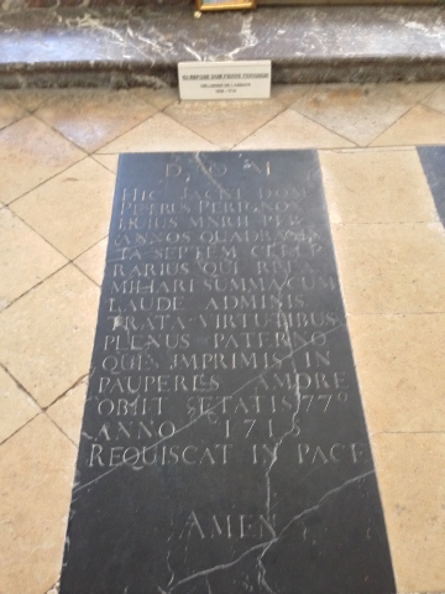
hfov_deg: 42.9
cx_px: 222
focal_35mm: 33
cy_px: 297
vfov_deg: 55.4
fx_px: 566
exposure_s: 1/20
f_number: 2.4
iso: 200
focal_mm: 4.12
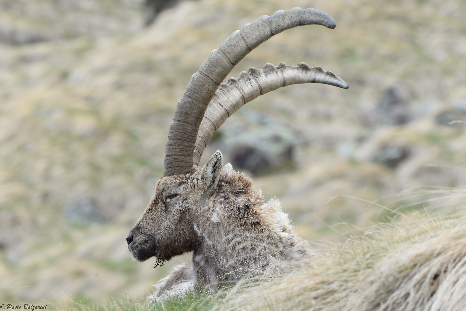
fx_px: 3496
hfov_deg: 7.6
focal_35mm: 270
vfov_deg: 5.1
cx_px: 233
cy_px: 156
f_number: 9
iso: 400
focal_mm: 270
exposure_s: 1/320
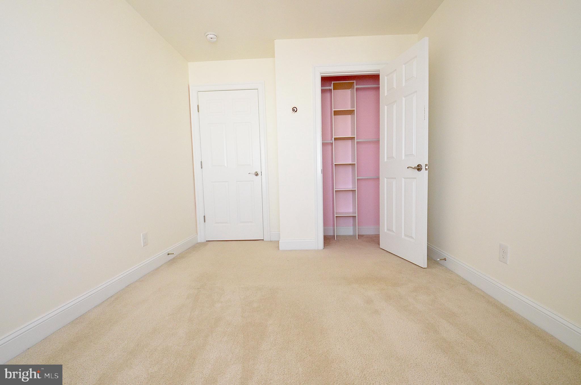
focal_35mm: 15
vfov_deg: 77.1
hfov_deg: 100.5
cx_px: 290
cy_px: 192
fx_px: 242
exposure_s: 1/125
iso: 2500
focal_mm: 10
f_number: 8
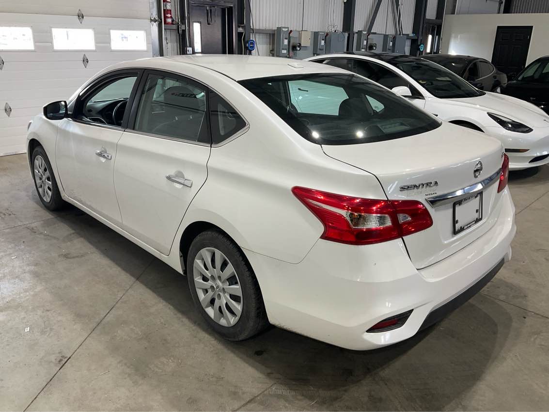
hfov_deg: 61.7
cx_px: 274
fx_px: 460
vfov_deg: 48.2
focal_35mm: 29
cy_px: 206
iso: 64
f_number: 1.8
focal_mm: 3
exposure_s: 1/120
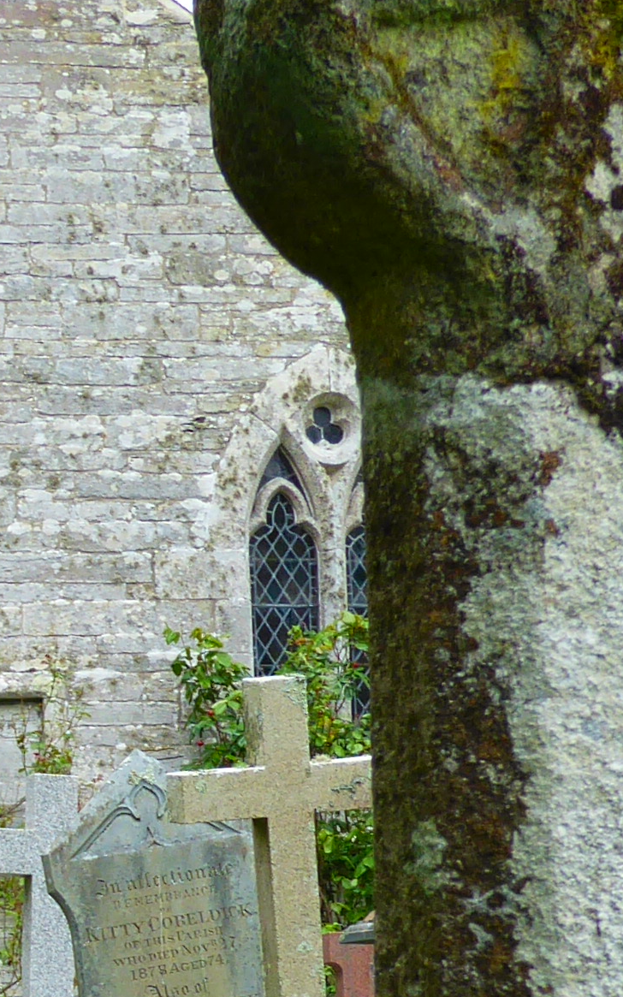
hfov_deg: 7.2
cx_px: 31
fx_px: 4945
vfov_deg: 11.5
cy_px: 753
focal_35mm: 182
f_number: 4.1
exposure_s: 1/125
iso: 80
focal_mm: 9
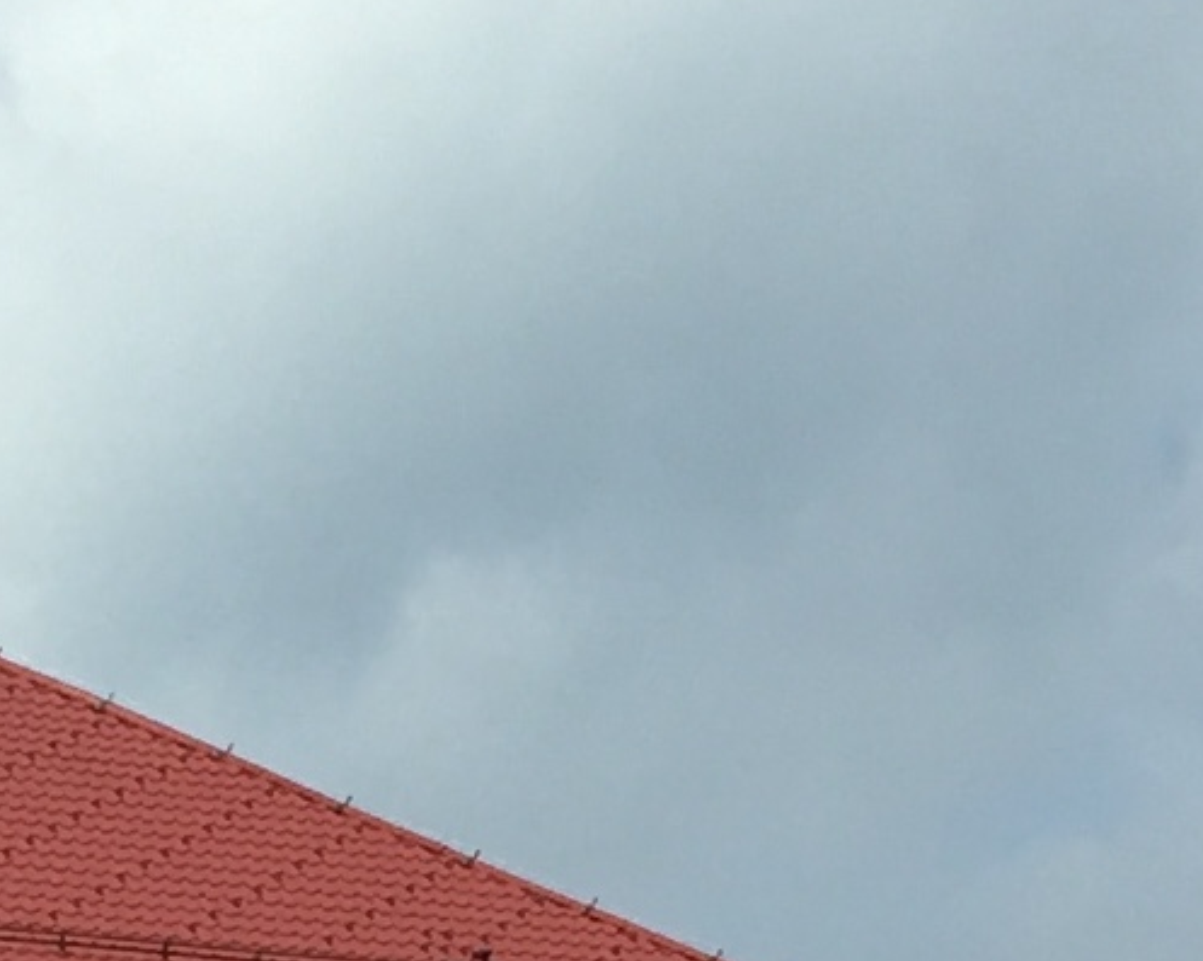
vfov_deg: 7.8
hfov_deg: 9.9
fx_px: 6618
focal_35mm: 186
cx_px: -944
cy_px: 2239
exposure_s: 1/3300
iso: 32
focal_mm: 4.15
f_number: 2.2
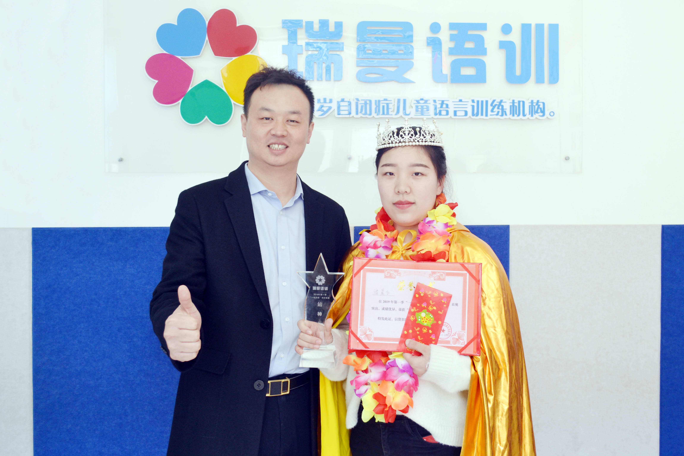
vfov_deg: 40.0
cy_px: 228
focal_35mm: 33
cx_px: 342
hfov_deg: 57.2
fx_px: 627
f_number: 4.5
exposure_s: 1/80
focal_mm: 22
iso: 400
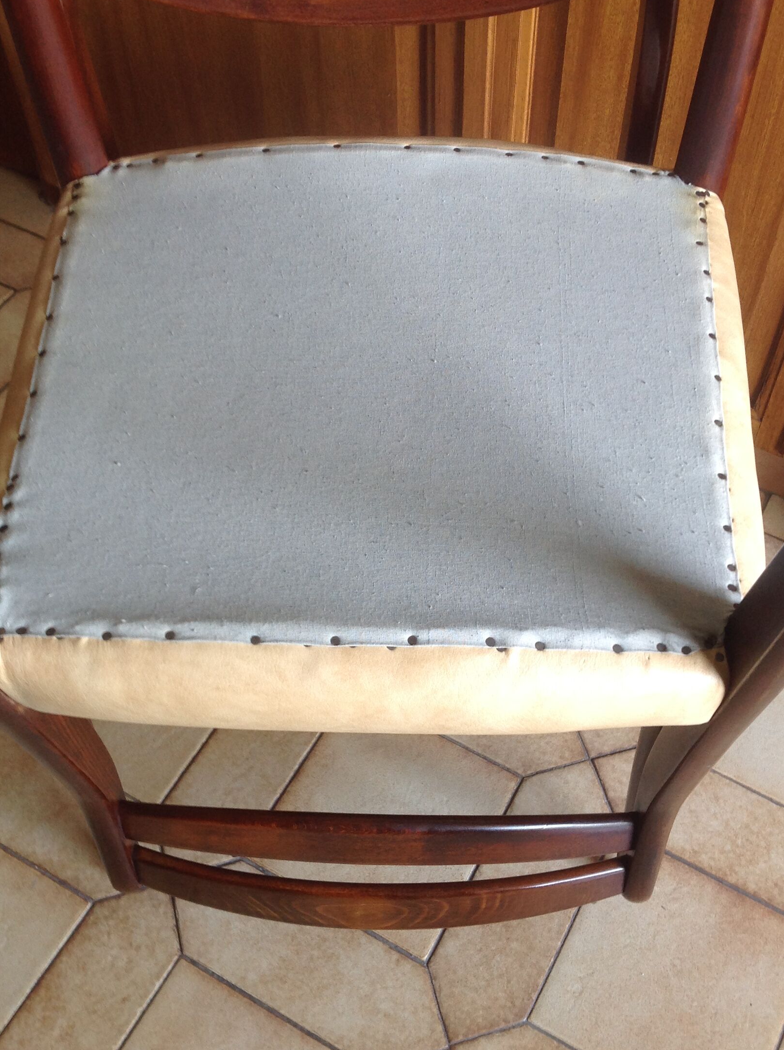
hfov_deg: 34.2
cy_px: 484
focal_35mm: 42
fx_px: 1272
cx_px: 423
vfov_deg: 44.8
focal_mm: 4.28
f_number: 2.4
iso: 64
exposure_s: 1/30
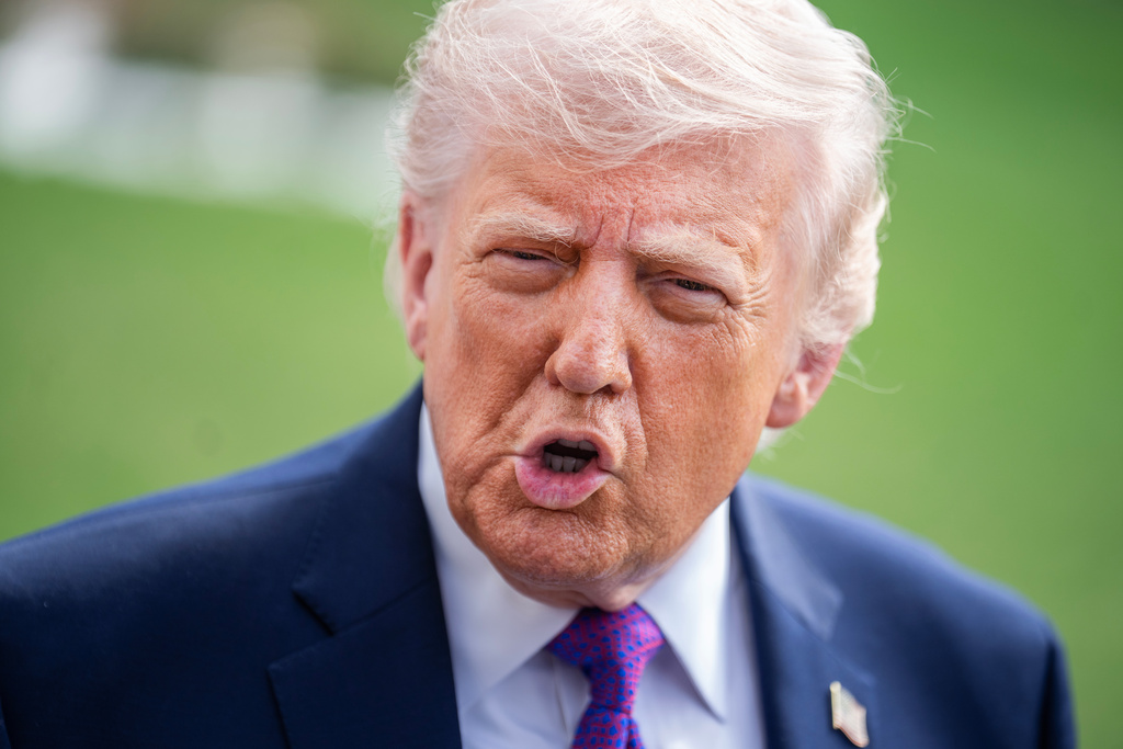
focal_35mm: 200
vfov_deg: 6.9
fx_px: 6239
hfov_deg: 10.3
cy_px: 374
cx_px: 562
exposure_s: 1/1600
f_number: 2.8
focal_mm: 200
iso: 320
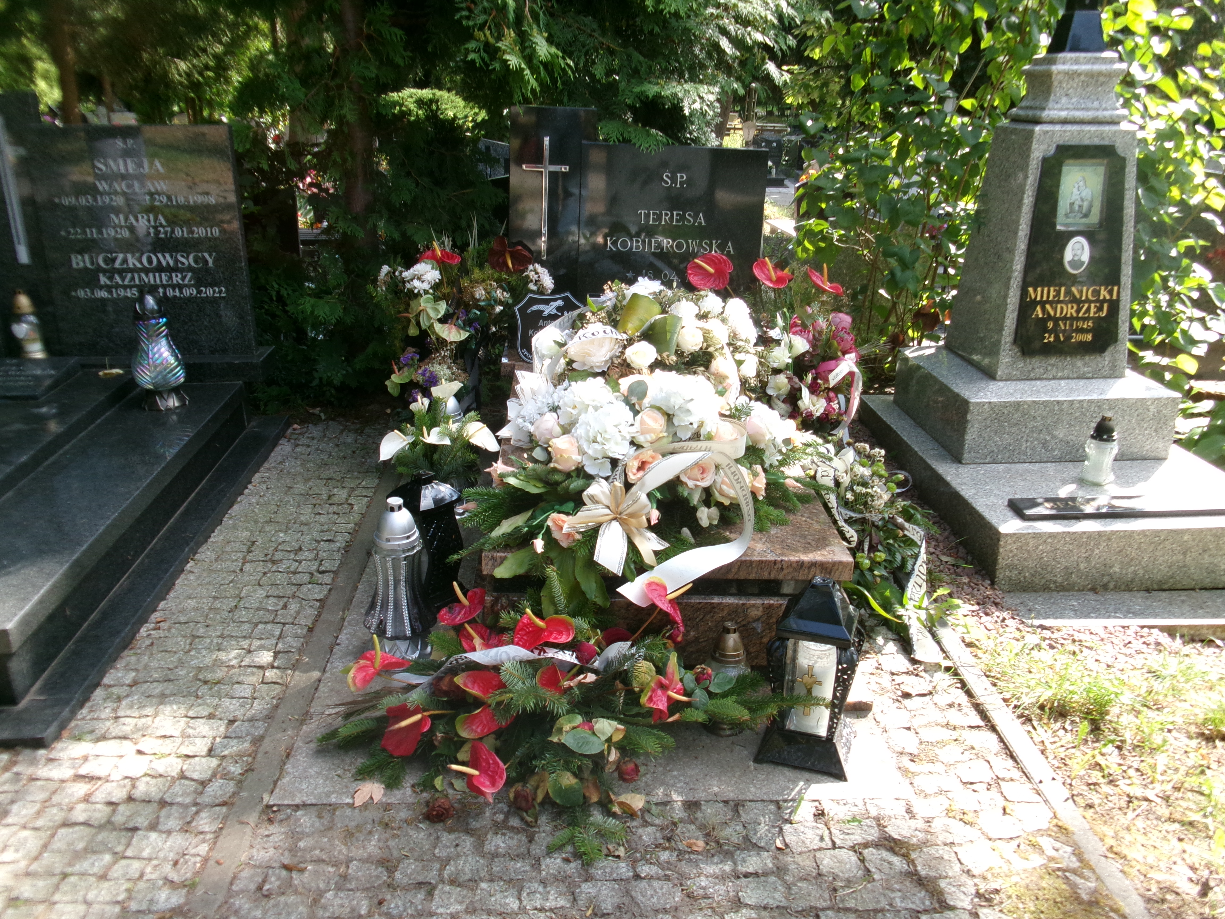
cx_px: 612
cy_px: 460
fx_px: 991
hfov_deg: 63.4
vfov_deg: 49.7
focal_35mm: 28
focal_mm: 5.1
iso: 100
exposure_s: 1/140
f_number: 3.9
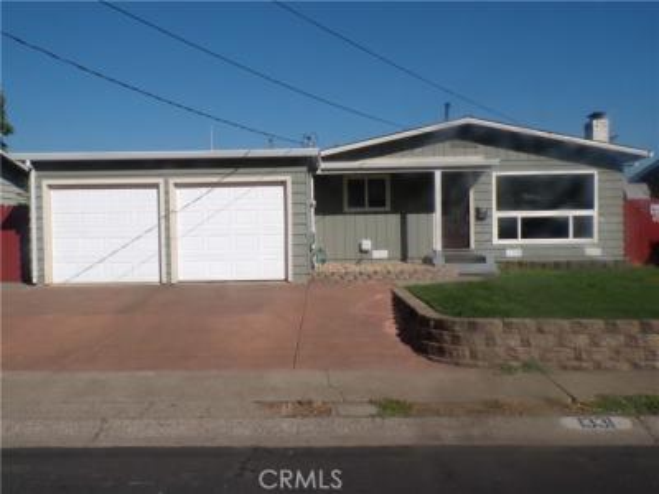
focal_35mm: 32
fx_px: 609
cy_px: 247
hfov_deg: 56.8
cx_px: 330
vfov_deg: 44.2
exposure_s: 1/400
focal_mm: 5.8
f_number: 8.3
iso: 100
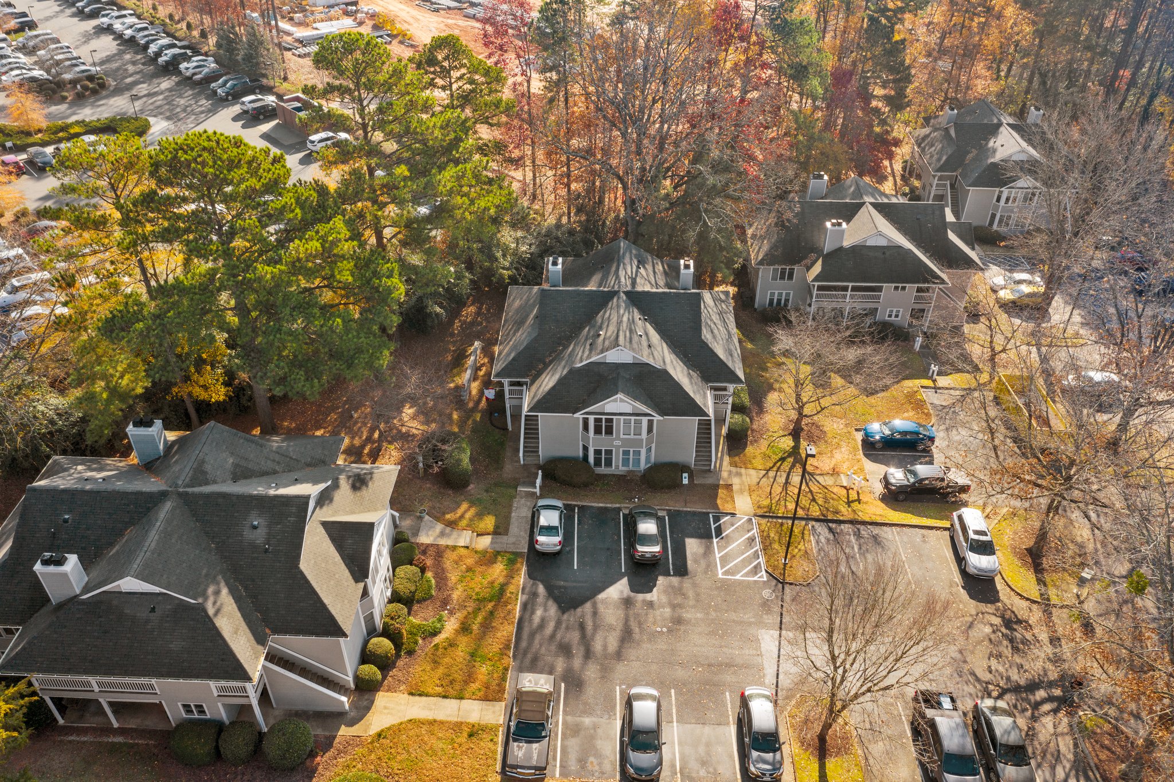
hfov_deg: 65.5
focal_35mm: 28
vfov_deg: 46.4
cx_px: 587
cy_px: 391
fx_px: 913
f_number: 5
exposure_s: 1/200
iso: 100
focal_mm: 10.26
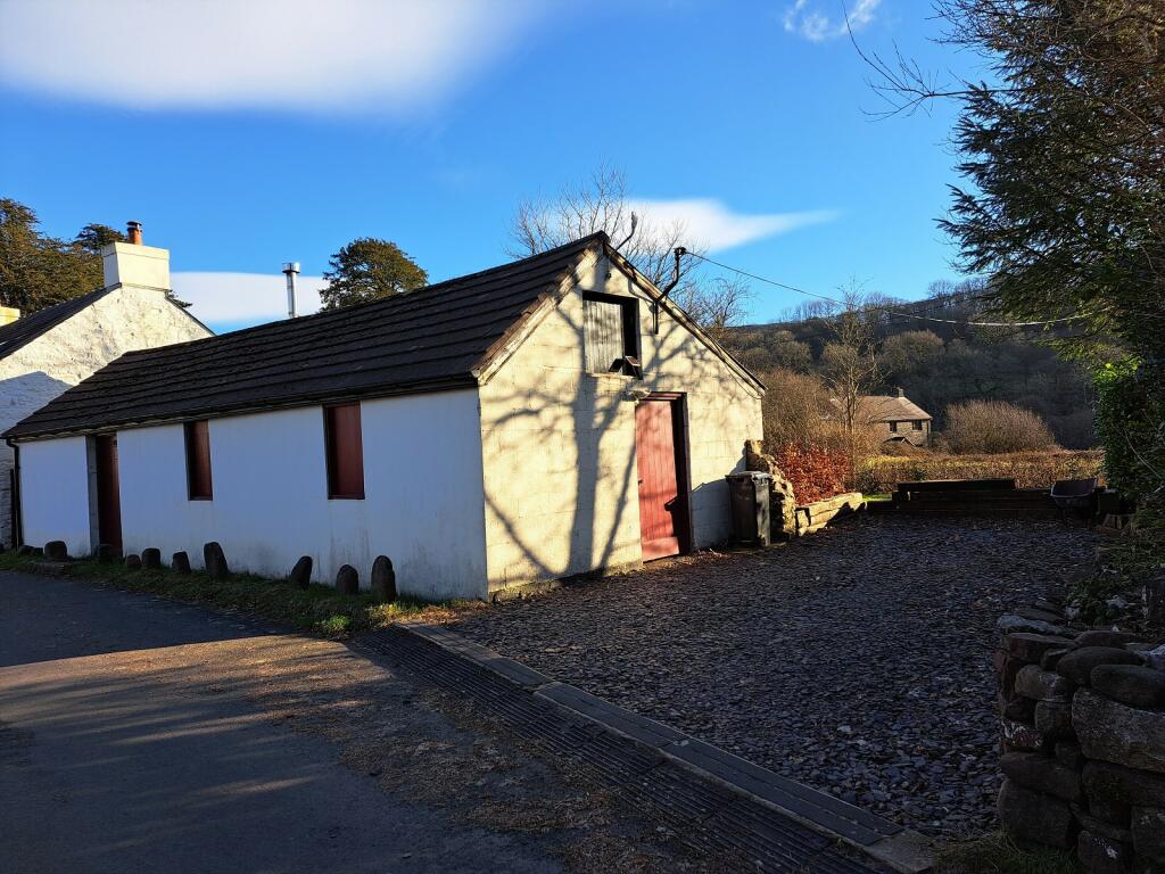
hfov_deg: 71.6
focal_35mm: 24
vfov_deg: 56.8
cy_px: 437
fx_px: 808
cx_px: 582
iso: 50
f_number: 1.8
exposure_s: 1/986
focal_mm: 5.23
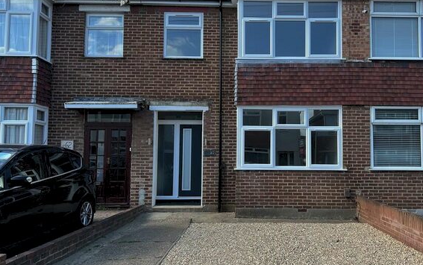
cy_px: 133
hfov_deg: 56.4
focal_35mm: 34
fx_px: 392
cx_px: 247
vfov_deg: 37.3
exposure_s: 1/1196
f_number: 1.5
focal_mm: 5.7
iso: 50
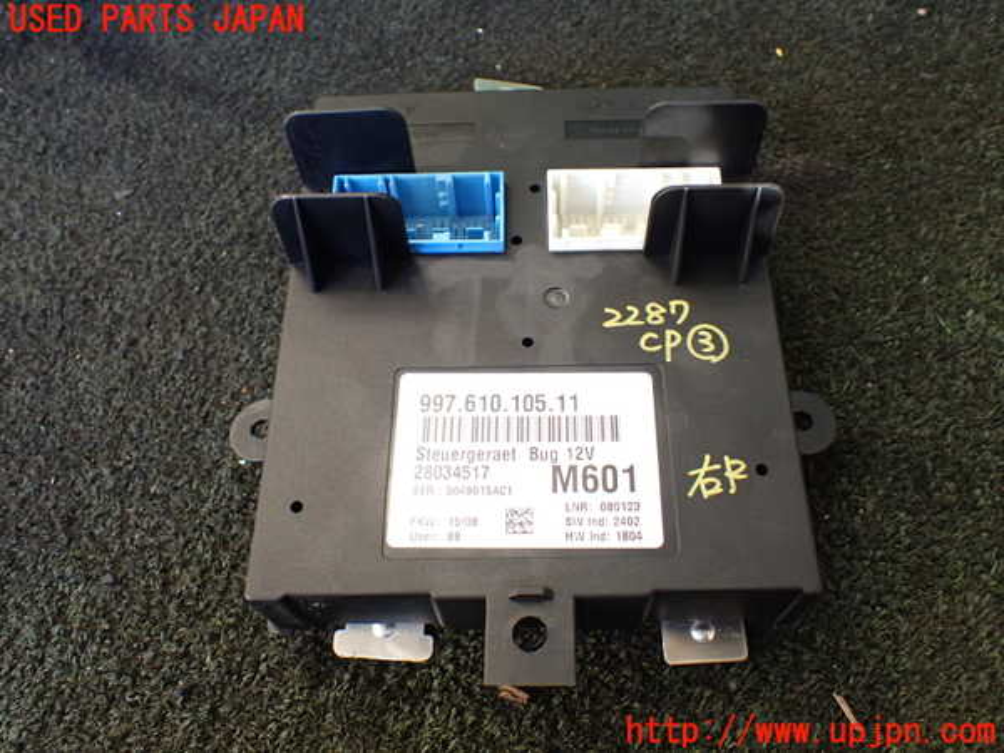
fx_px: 870
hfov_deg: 60.0
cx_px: 502
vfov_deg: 46.8
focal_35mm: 30
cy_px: 376
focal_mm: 5.4
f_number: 2.3
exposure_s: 1/125
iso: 400
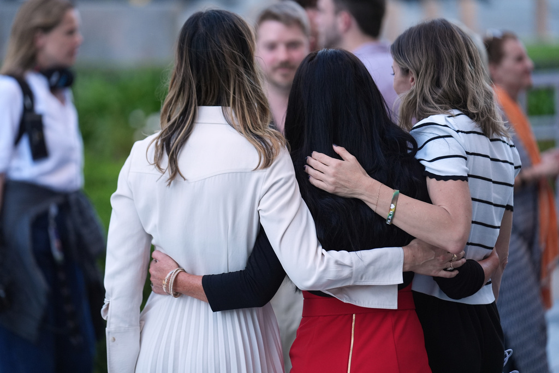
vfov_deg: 7.8
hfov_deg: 11.7
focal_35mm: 176
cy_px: 186
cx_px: 280
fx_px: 2733
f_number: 2.8
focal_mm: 176
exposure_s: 1/3200
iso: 1600
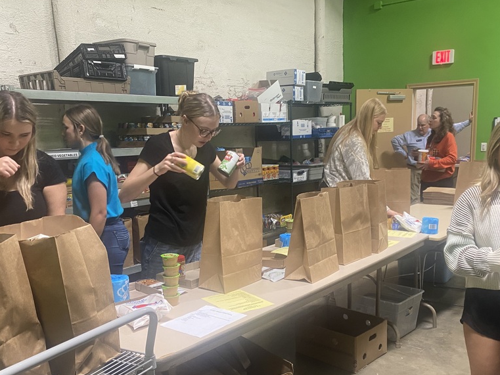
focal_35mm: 35
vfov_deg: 40.4
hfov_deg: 52.5
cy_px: 232
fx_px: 506
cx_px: 272
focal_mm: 4.25
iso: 200
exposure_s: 1/60
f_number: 1.8
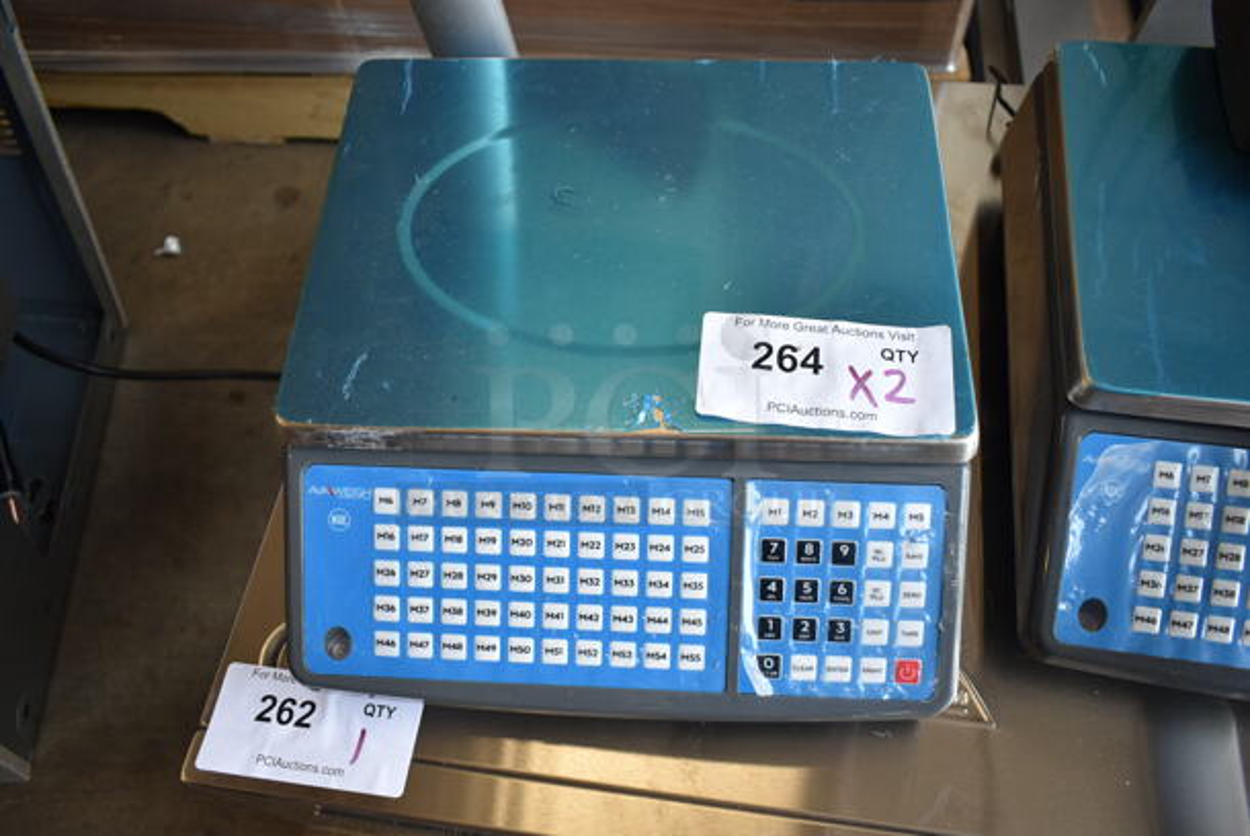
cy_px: 418
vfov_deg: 48.0
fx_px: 938
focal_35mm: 27
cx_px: 625
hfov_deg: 67.3
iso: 280
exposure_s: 1/125
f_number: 3.5
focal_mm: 18
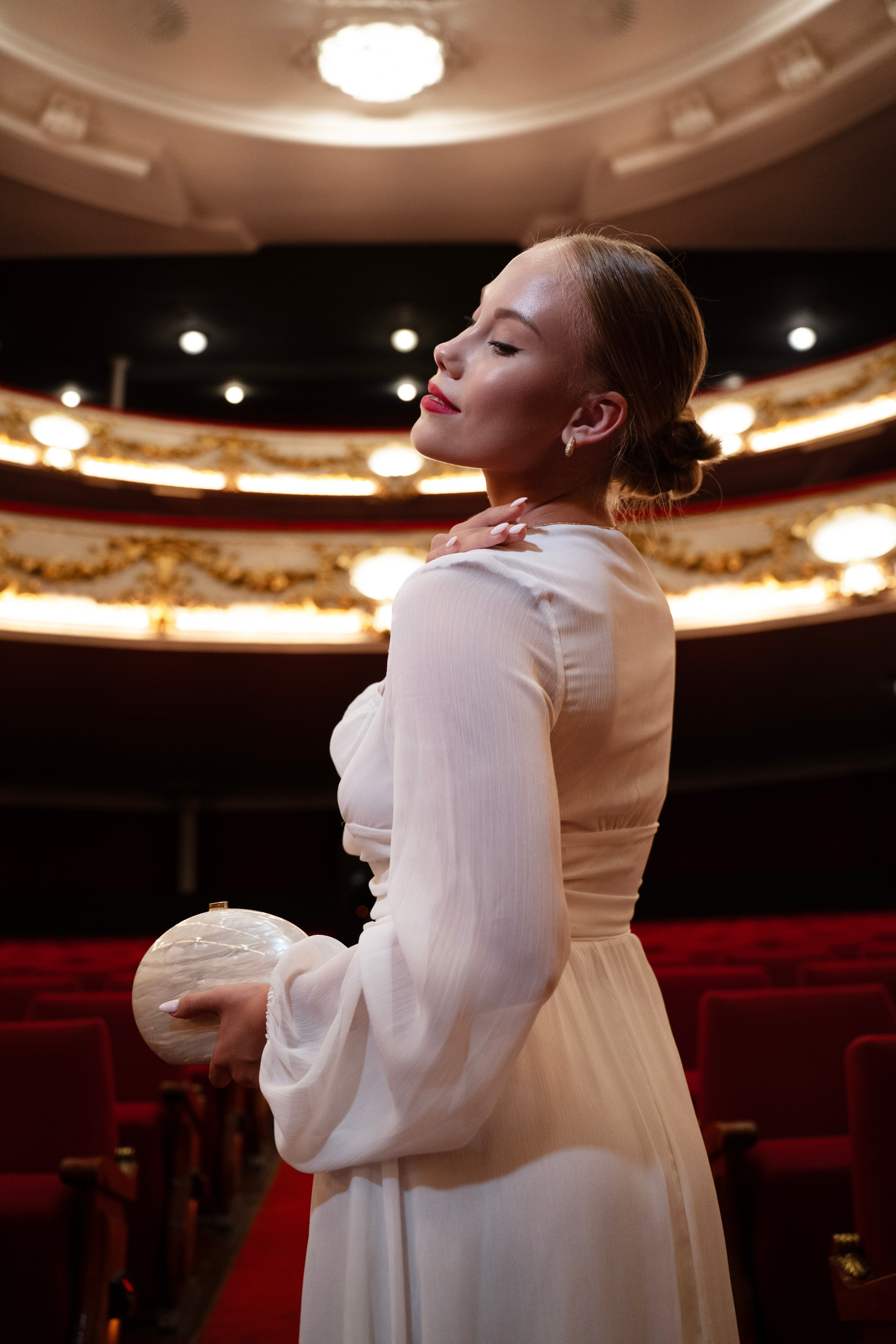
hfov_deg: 46.4
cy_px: 672
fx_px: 1045
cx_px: 448
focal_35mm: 28
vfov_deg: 65.5
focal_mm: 28
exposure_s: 1/160
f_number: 2.8
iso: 1250
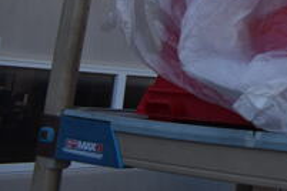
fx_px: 654
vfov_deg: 15.4
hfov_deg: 21.1
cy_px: -94
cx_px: 424
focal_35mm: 82
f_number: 7.1
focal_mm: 18
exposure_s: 1/320
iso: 200
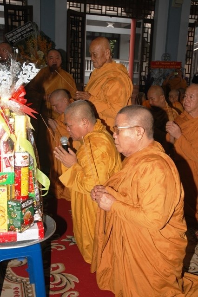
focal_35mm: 40
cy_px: 148
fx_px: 334
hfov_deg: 33.0
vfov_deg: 47.9
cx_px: 99
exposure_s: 1/60
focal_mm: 27
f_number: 4
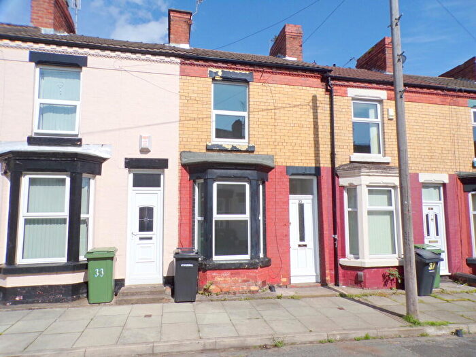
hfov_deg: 71.6
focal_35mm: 24
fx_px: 330
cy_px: 178
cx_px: 238
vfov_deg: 56.8
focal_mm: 4.3
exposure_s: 1/600
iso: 80
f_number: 5.8
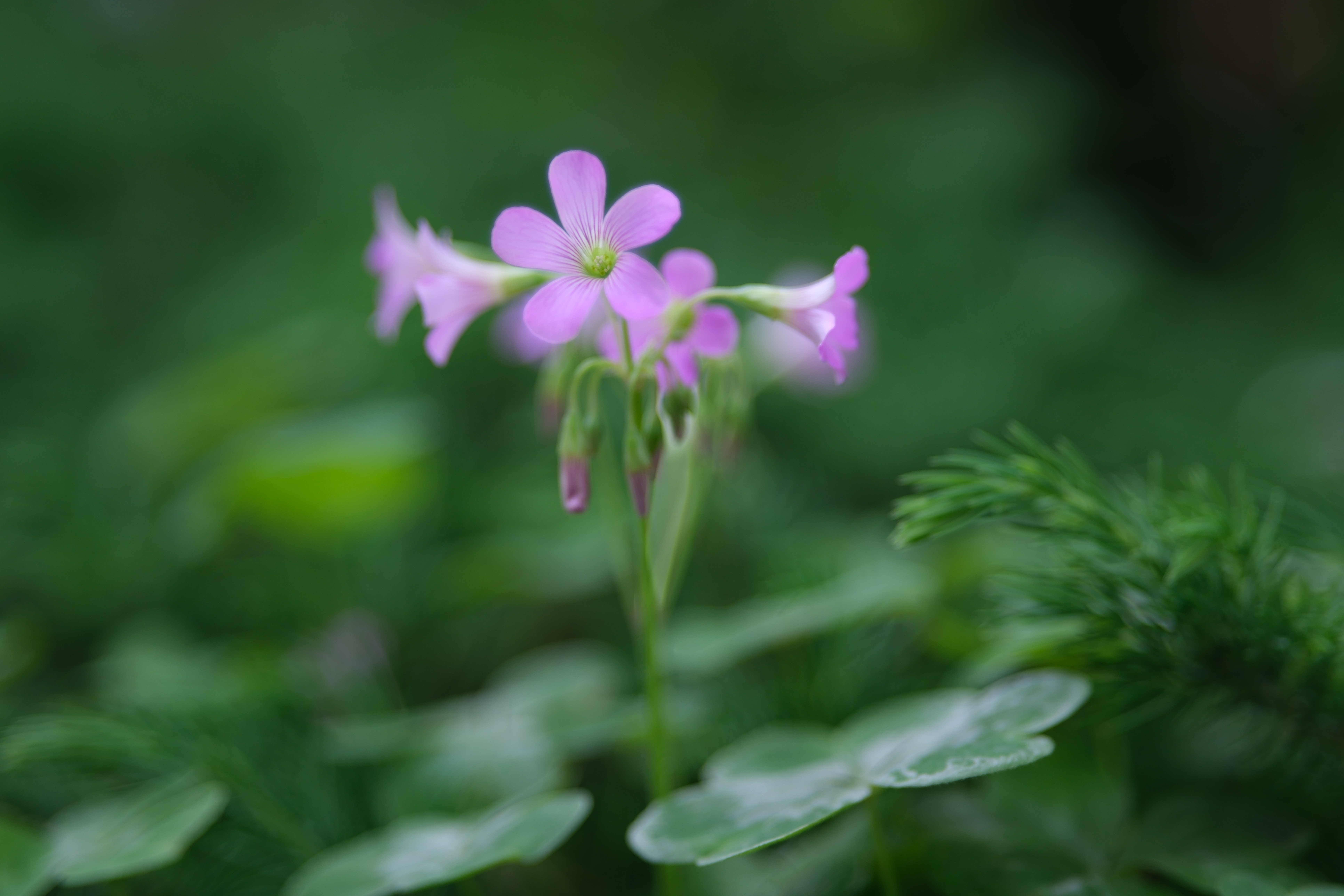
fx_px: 4218
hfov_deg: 18.1
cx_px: 672
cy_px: 448
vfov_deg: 12.1
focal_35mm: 113
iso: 125
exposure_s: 1/420
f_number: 1.8
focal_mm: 75
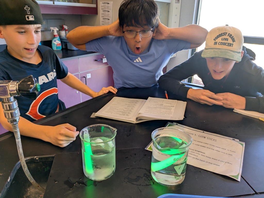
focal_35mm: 27
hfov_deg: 65.3
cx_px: 132
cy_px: 99
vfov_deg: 51.4
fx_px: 206
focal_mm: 4.38
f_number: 1.73
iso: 134
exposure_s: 1/120
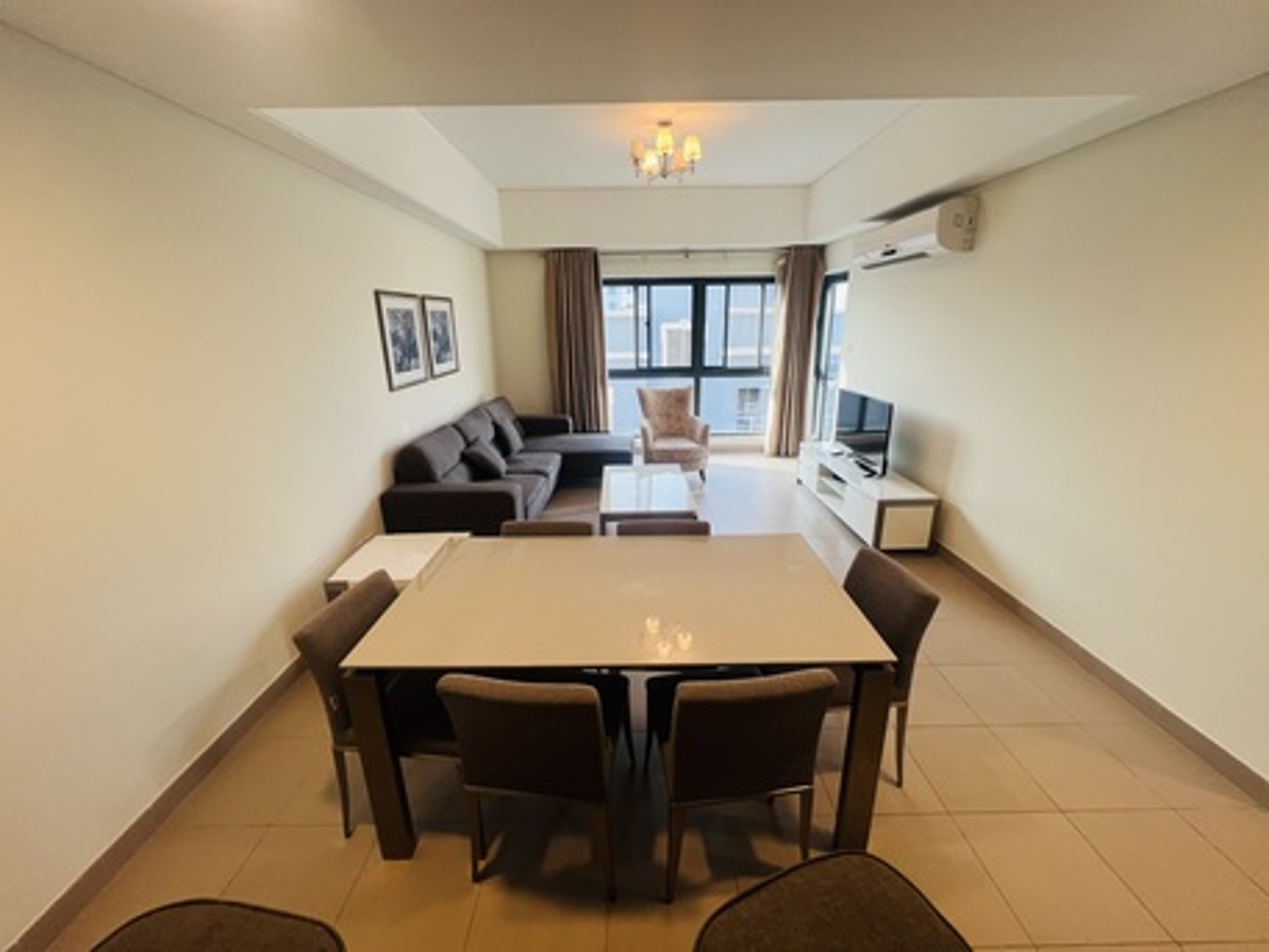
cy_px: 476
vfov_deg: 89.9
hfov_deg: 106.2
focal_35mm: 13
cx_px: 634
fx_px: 477
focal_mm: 1.57
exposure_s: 1/100
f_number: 1.8
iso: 80
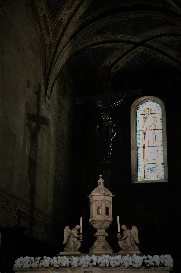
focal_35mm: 57
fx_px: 431
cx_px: 90
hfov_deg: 23.7
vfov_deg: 35.1
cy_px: 136
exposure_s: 1/15
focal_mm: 38
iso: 2000
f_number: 4.8
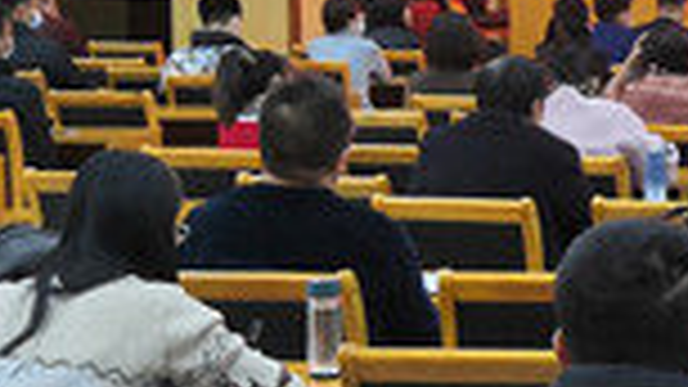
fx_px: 2462
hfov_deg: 14.6
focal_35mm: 135
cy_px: 209
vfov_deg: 9.0
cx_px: 1102
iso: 200
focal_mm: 3.95
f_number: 1.8
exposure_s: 1/33.3
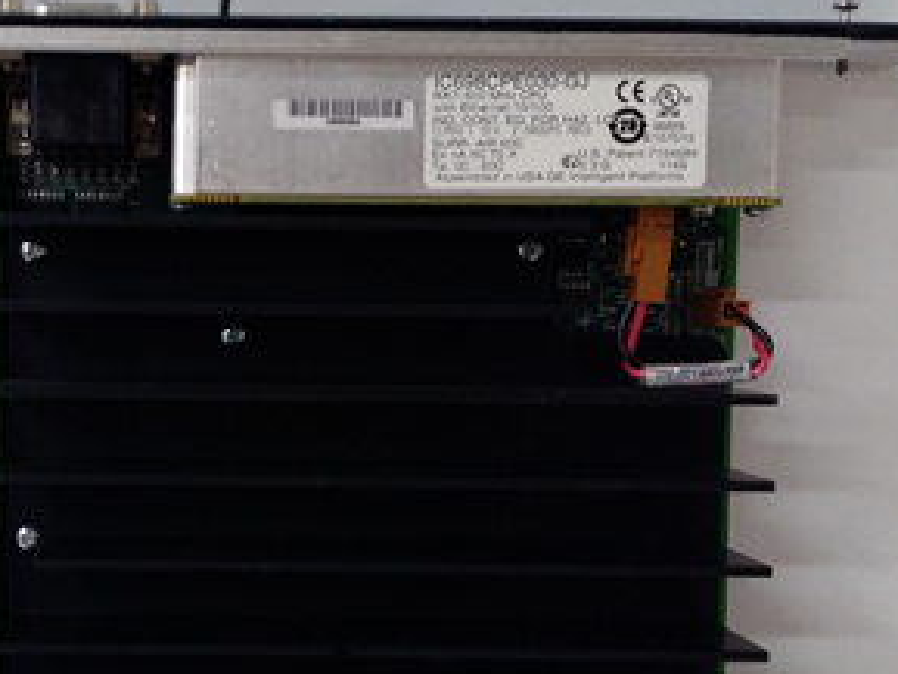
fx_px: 1453
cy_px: 385
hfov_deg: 33.4
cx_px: 180
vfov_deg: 26.1
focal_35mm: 56
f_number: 2
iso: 432
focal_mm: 3.79
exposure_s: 1/33
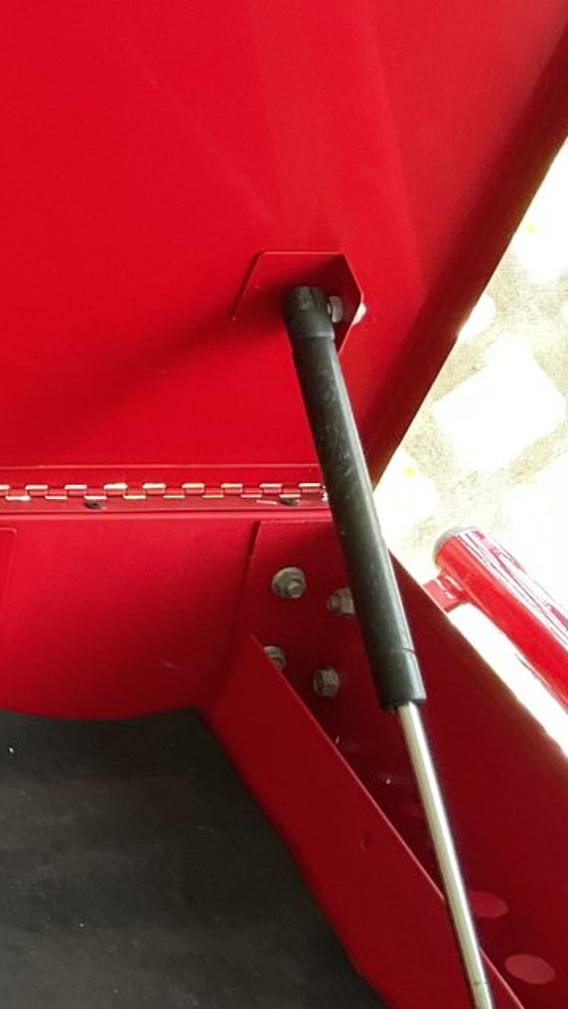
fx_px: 2005
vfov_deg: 28.1
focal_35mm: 75
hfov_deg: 14.6
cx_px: -377
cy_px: 609
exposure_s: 1/60
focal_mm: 3
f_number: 1.8
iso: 100
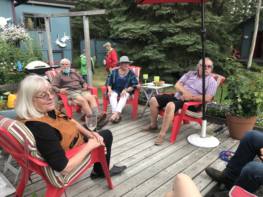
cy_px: 98
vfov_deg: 49.7
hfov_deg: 63.4
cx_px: 132
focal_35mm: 28
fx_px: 213
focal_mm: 3.99
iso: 32
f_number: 1.8
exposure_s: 1/120
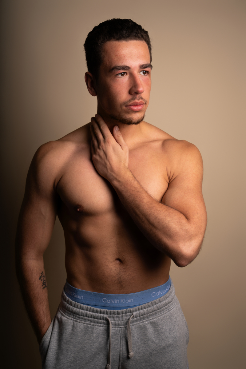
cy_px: 184
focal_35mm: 41
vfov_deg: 47.4
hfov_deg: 32.6
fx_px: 420
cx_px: 123
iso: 50
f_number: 10
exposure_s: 1/200
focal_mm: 41
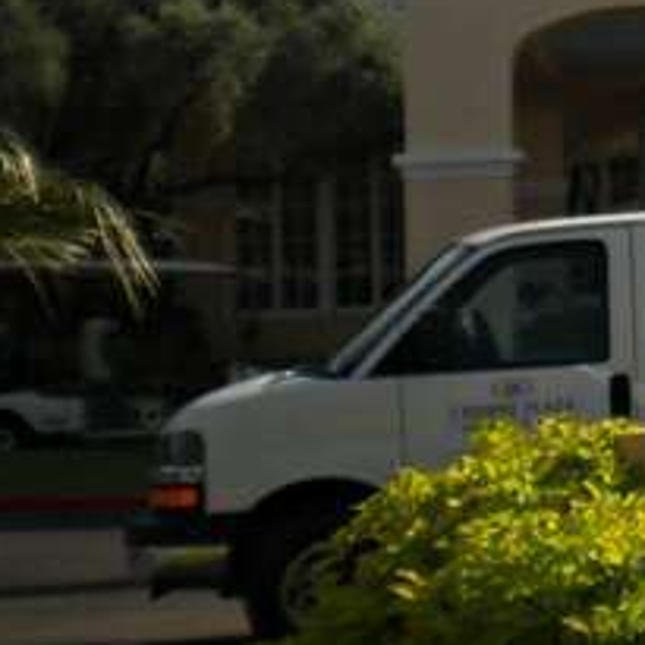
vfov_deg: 13.8
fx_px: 2551
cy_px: -233
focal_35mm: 121
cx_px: 1192
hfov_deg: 12.9
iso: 80
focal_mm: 6.3
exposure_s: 1/1000
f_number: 4.6
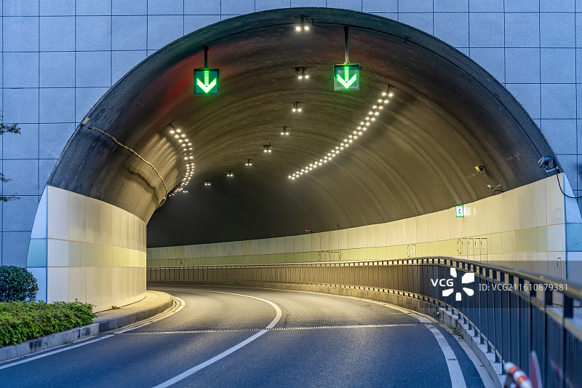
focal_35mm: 70
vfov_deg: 19.4
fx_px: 1131
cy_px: 194
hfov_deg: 28.8
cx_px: 291
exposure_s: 1/100
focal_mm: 70
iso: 320
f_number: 2.8
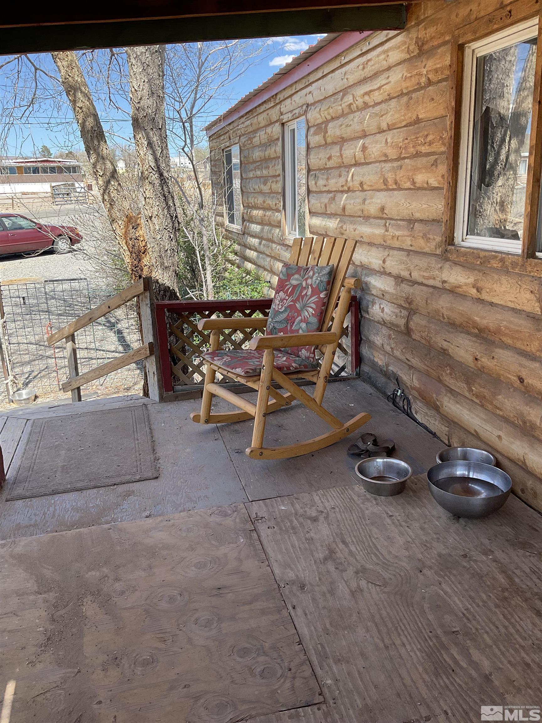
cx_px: 271
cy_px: 362
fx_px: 605
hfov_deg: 48.2
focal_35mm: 29
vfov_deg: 61.7
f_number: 1.8
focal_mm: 3
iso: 16
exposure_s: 1/454
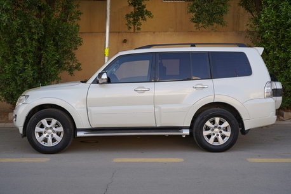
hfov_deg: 47.4
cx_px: 146
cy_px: 97
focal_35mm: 41
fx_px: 331
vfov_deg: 32.6
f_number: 4.5
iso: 100
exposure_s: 1/200
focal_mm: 41
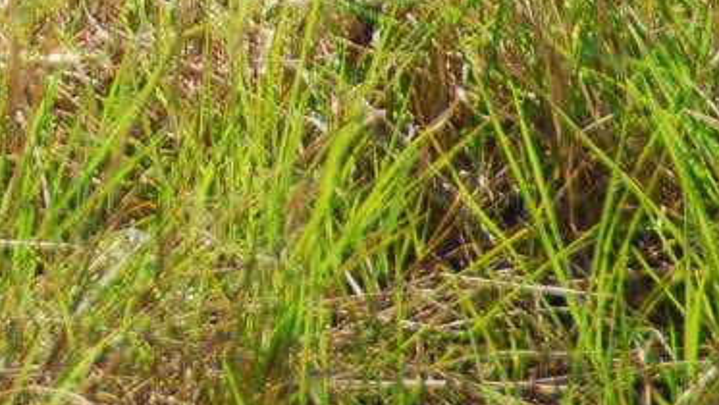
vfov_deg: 0.9
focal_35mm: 1350
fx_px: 25743
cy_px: -487
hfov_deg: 1.6
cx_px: -559
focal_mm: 200
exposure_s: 1/400
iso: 200
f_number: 5.6
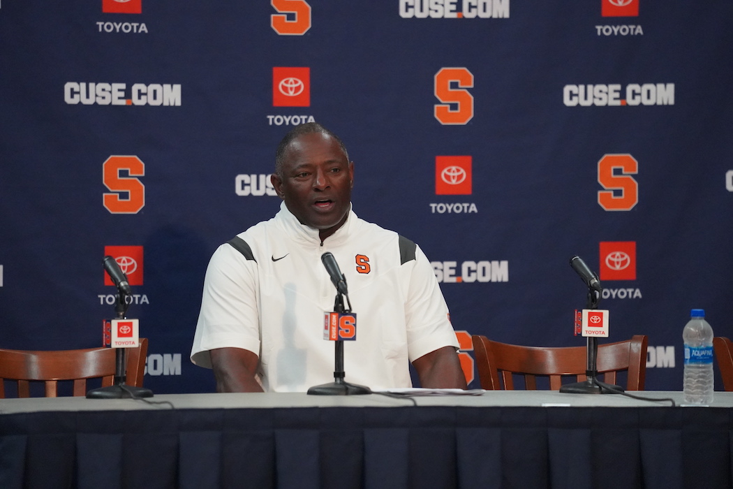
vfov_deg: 6.9
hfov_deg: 10.3
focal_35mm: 200
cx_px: 366
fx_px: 4072
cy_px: 244
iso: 12800
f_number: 3.2
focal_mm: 200
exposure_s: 1/250
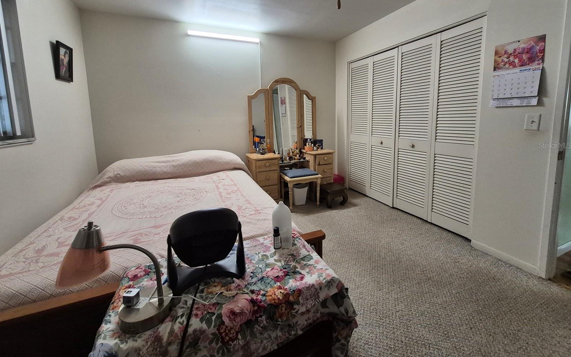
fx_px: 218
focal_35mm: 14
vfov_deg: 77.8
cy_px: 145
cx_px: 283
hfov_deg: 105.3
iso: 320
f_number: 2.2
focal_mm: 1.74
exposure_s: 1/60
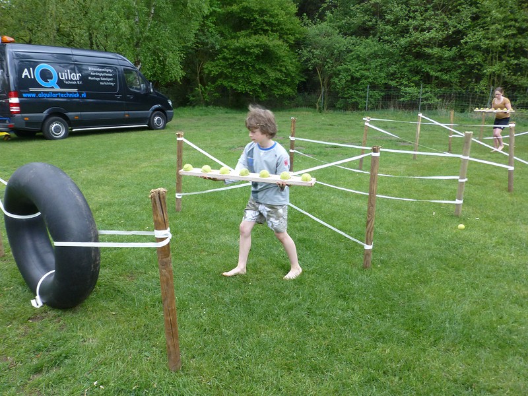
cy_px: 198
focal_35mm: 27
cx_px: 264
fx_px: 412
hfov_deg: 65.3
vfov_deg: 51.4
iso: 200
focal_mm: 4.8
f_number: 3.4
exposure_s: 1/60
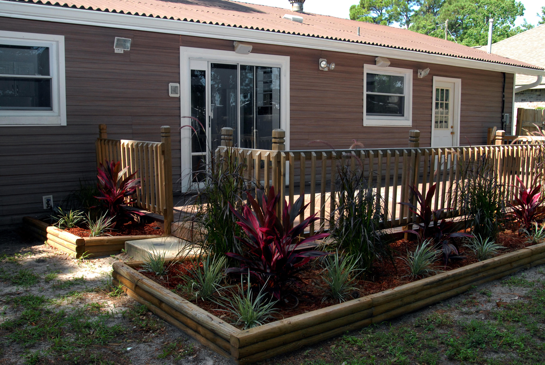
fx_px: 546
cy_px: 182
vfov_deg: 37.0
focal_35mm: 36
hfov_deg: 53.1
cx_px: 272
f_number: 8
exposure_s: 1/250
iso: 500
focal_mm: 24
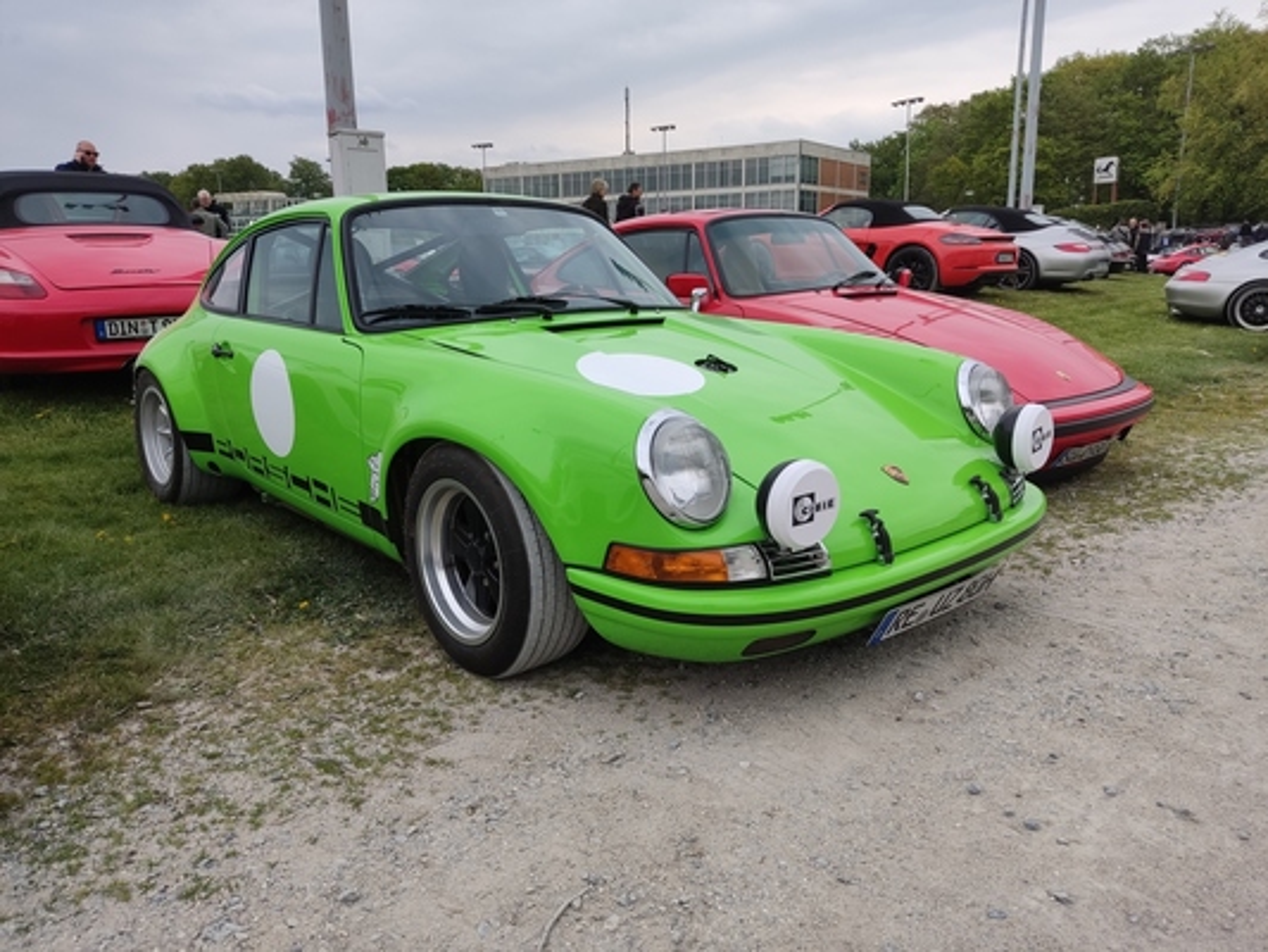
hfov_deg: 69.4
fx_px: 916
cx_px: 634
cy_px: 476
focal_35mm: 25
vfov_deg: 54.9
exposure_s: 1/972
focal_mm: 4.71
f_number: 1.79
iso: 50
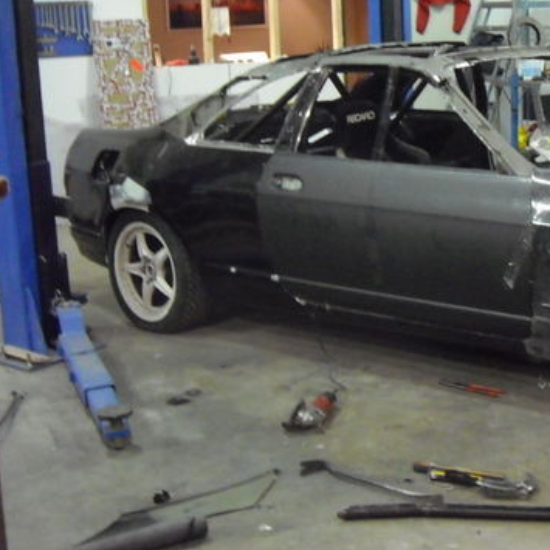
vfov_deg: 29.0
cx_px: 488
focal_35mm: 59
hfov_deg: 28.1
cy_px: 217
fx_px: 1061
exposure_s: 1/20
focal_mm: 6.2
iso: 800
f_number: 2.7
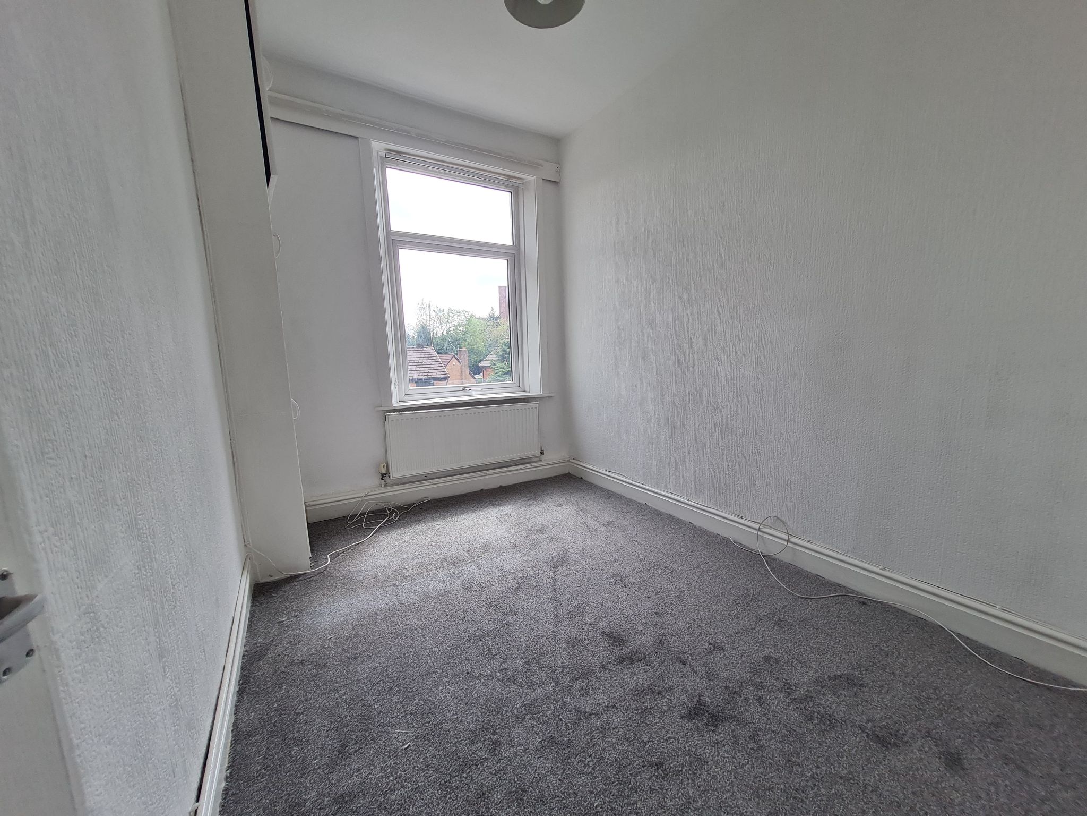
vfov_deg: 89.9
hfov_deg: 106.2
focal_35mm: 13
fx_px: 408
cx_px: 544
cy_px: 408
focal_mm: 1.74
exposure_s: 1/146
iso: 50
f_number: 2.2
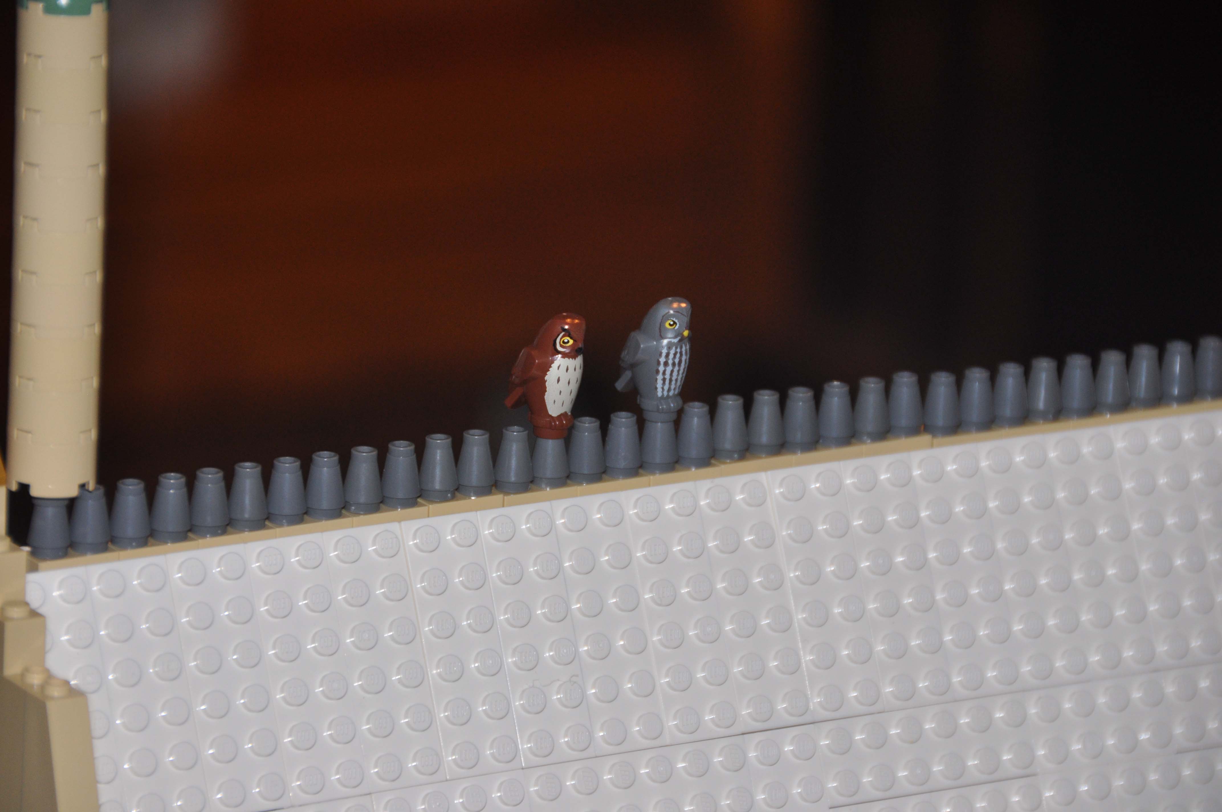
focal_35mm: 300
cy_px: 406
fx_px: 10171
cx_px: 611
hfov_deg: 6.9
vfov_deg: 4.6
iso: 500
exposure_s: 1/60
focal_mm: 200
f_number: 5.6
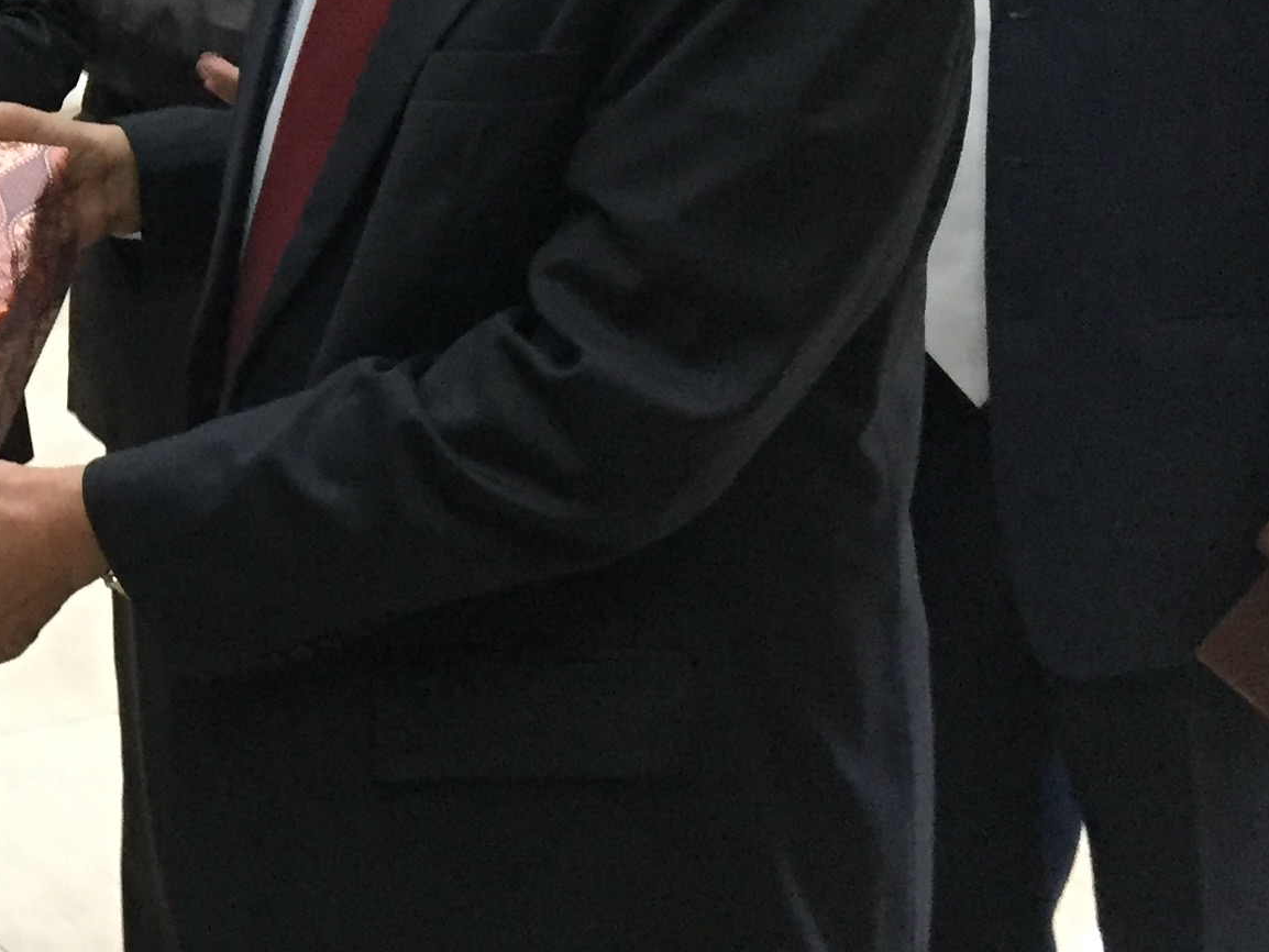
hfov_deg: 22.2
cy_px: -121
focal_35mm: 82
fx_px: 3007
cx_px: -201
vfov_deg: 17.3
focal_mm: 4.15
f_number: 2.2
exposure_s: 1/20
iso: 250
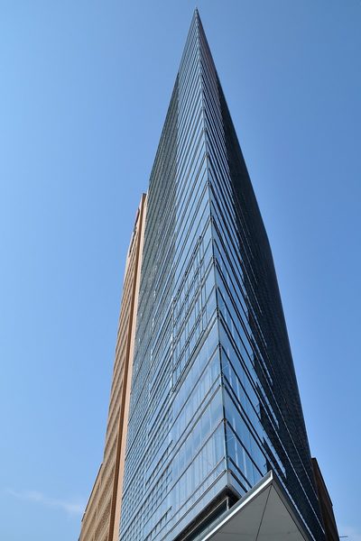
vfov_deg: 67.4
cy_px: 270
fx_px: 406
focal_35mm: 27
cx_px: 180
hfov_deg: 47.9
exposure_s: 1/800
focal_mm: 18
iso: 200
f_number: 8
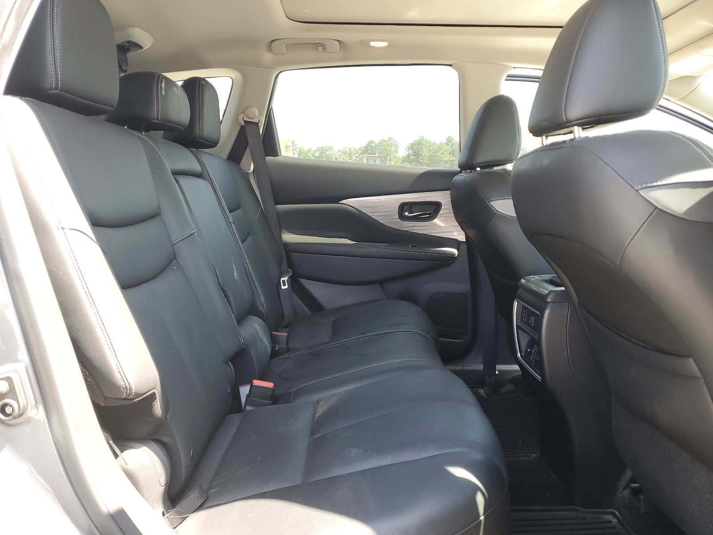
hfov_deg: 67.3
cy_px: 268
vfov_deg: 53.1
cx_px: 356
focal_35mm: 26
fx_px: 536
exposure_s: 1/120
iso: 61
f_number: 1.5
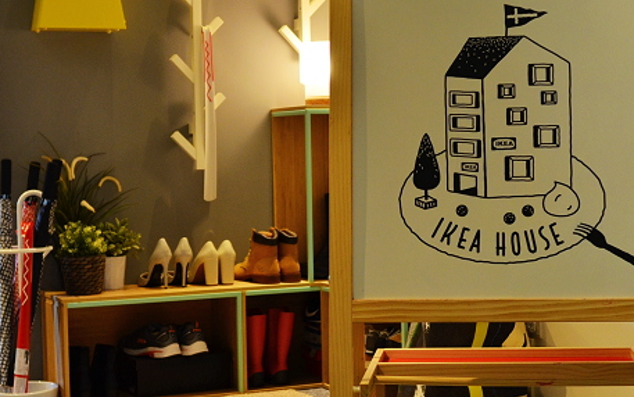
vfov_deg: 18.6
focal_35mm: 70
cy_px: 228
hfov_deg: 29.4
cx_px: 330
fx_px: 1210
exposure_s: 1/60
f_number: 4
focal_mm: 28
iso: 640
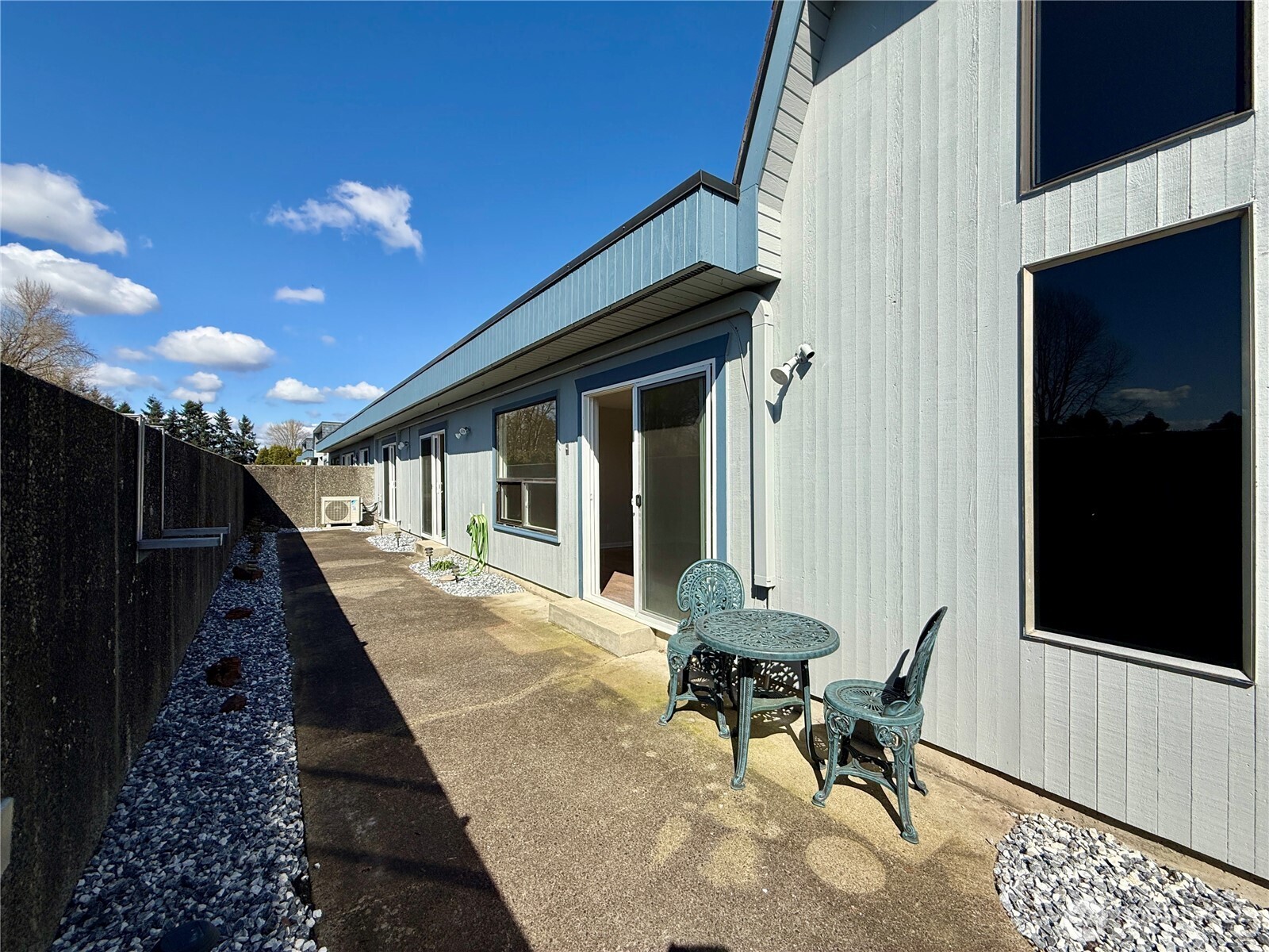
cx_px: 634
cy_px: 476
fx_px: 513
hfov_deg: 102.1
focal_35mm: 14
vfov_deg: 85.7
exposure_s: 1/2717
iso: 50
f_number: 2.2
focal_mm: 2.22
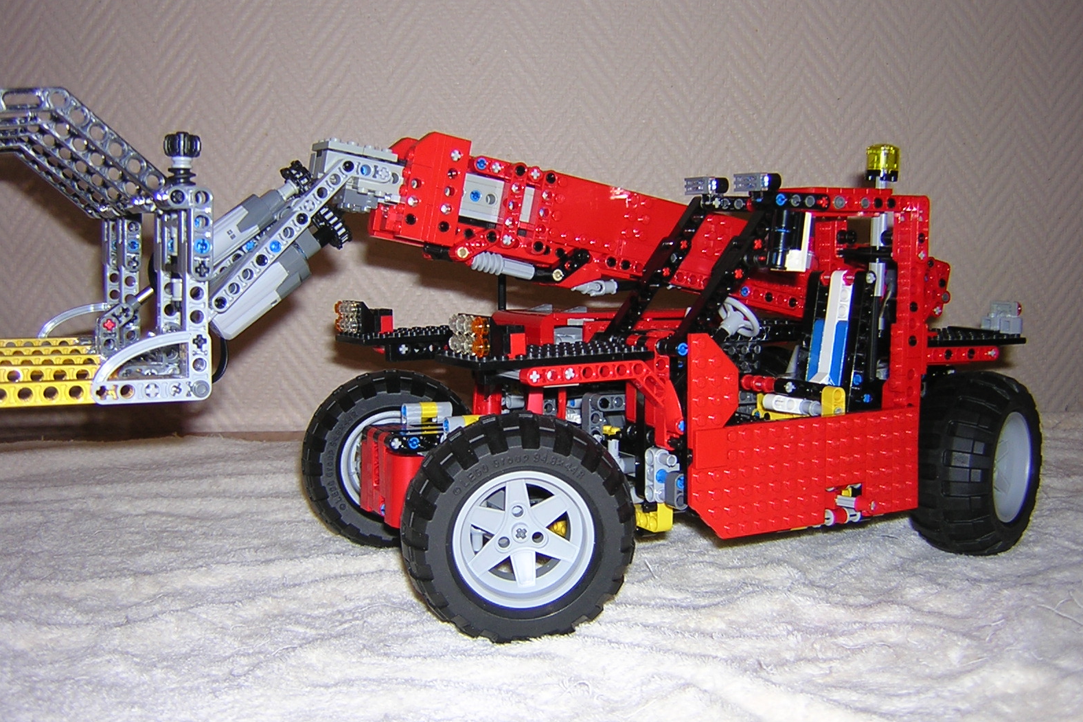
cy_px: 368
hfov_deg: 50.7
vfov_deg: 35.0
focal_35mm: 38
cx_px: 534
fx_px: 1143
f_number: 2.6
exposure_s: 1/60.1
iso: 100
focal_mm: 4.7
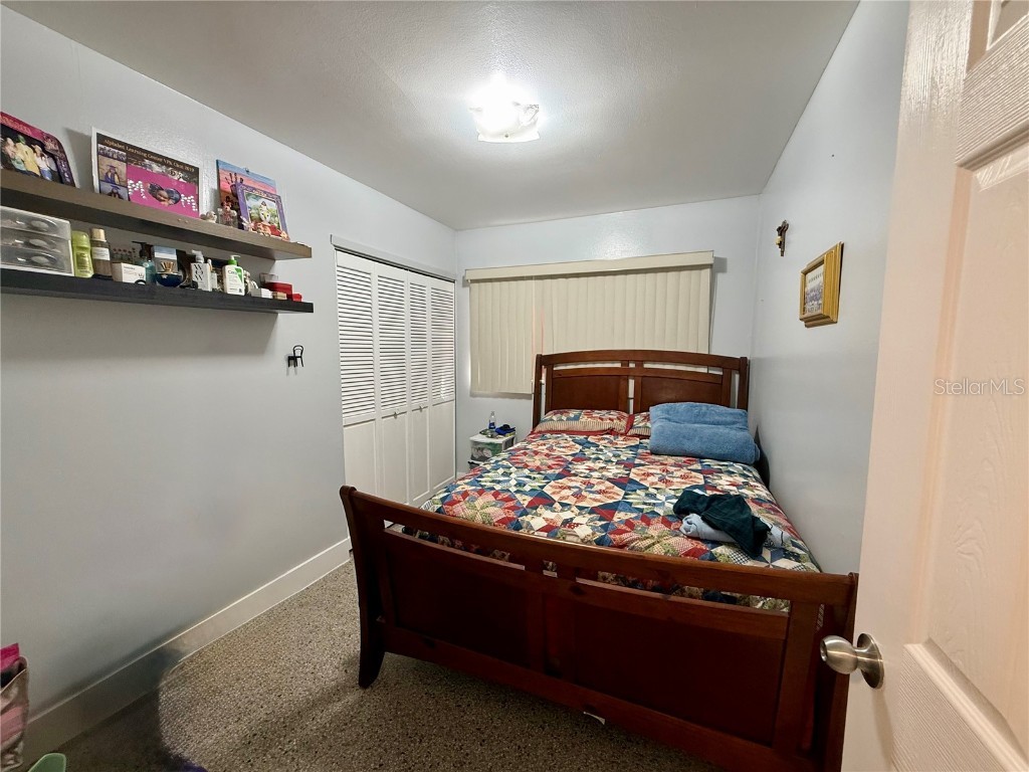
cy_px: 386
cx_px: 514
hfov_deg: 102.1
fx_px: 416
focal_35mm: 14
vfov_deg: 85.7
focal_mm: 2.22
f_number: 2.2
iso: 200
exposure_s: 1/60
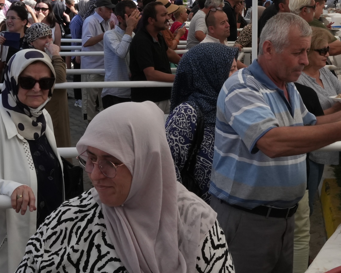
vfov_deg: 22.0
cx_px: 226
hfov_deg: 27.4
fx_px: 696
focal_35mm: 69
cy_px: 65
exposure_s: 1/320
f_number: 22
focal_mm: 24
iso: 1250
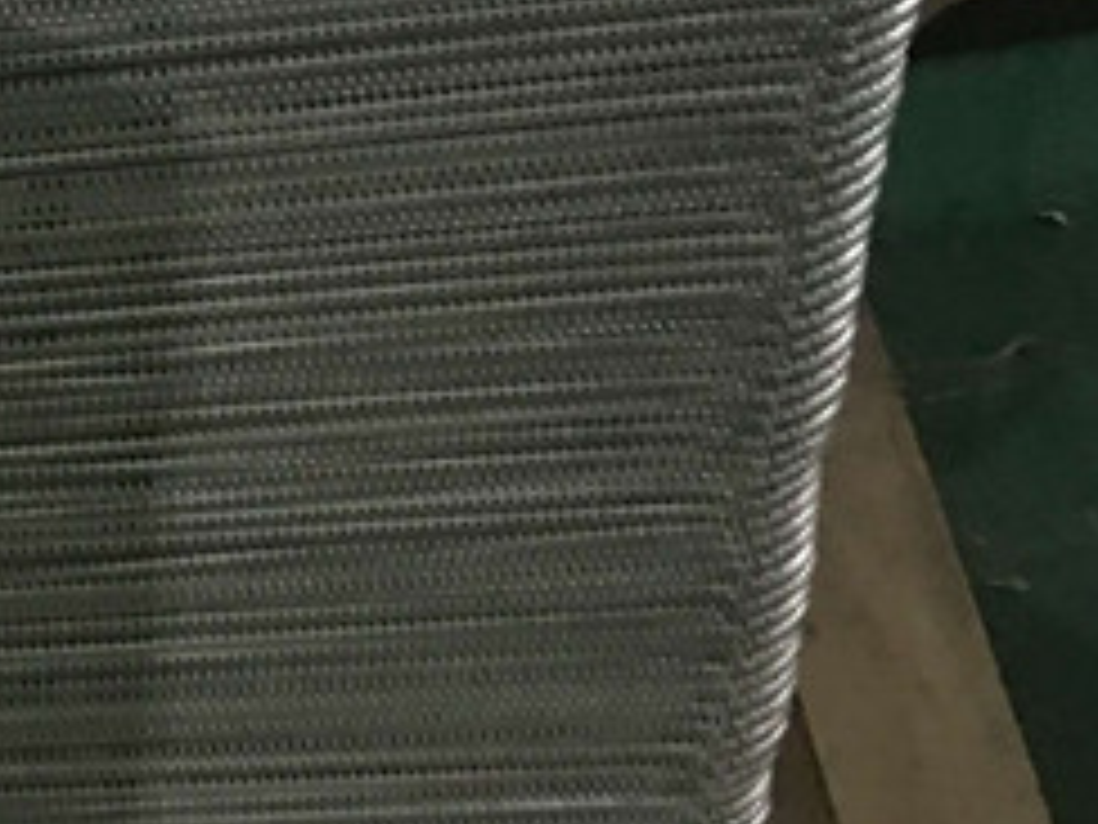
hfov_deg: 14.7
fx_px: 3775
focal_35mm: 119
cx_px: -824
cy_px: 329
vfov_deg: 12.4
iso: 80
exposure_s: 1/4
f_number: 2.2
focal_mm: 4.15
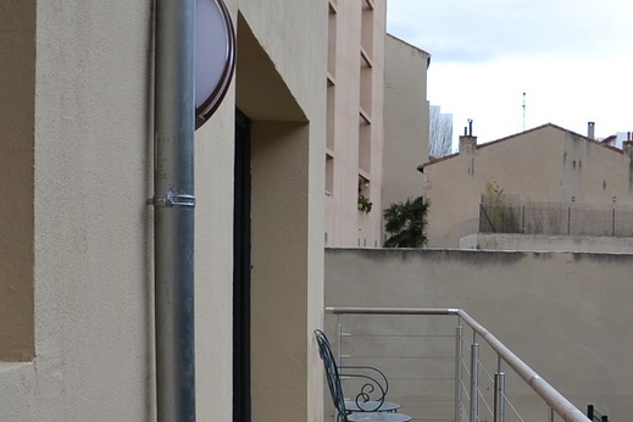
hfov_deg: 36.4
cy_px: 318
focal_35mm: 52
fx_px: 914
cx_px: 538
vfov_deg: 25.7
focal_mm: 18
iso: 110
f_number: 5.6
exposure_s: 1/125
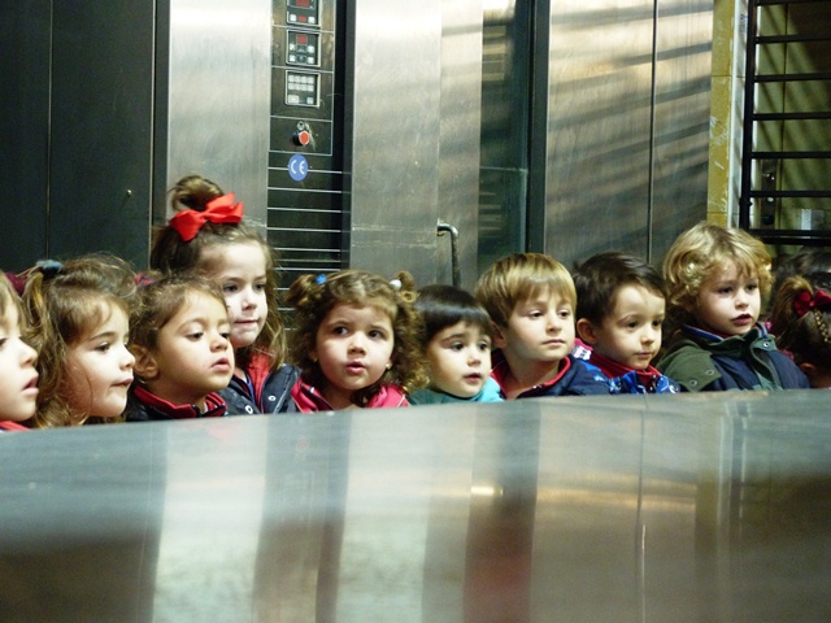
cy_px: 312
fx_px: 2473
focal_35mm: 103
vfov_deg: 14.4
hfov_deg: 19.1
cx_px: 416
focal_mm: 18.6
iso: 400
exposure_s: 1/6
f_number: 3.5
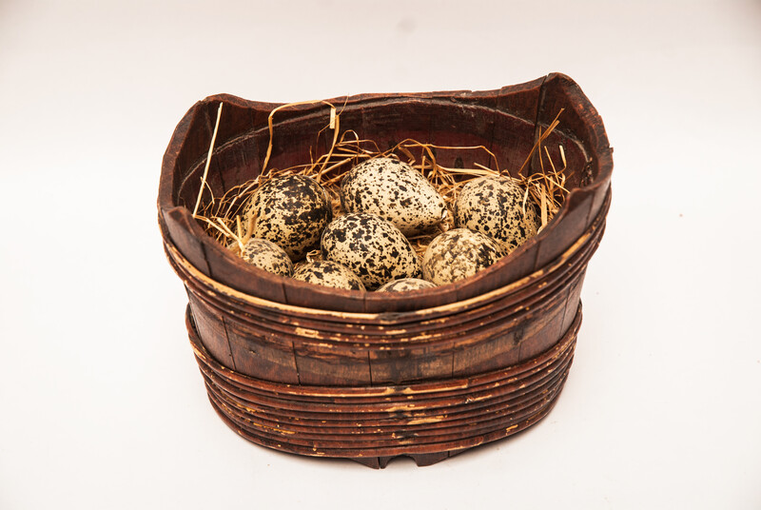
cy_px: 255
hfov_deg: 20.9
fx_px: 2064
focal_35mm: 98
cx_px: 380
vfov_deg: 14.1
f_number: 4.5
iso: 100
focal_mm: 65
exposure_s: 1/6
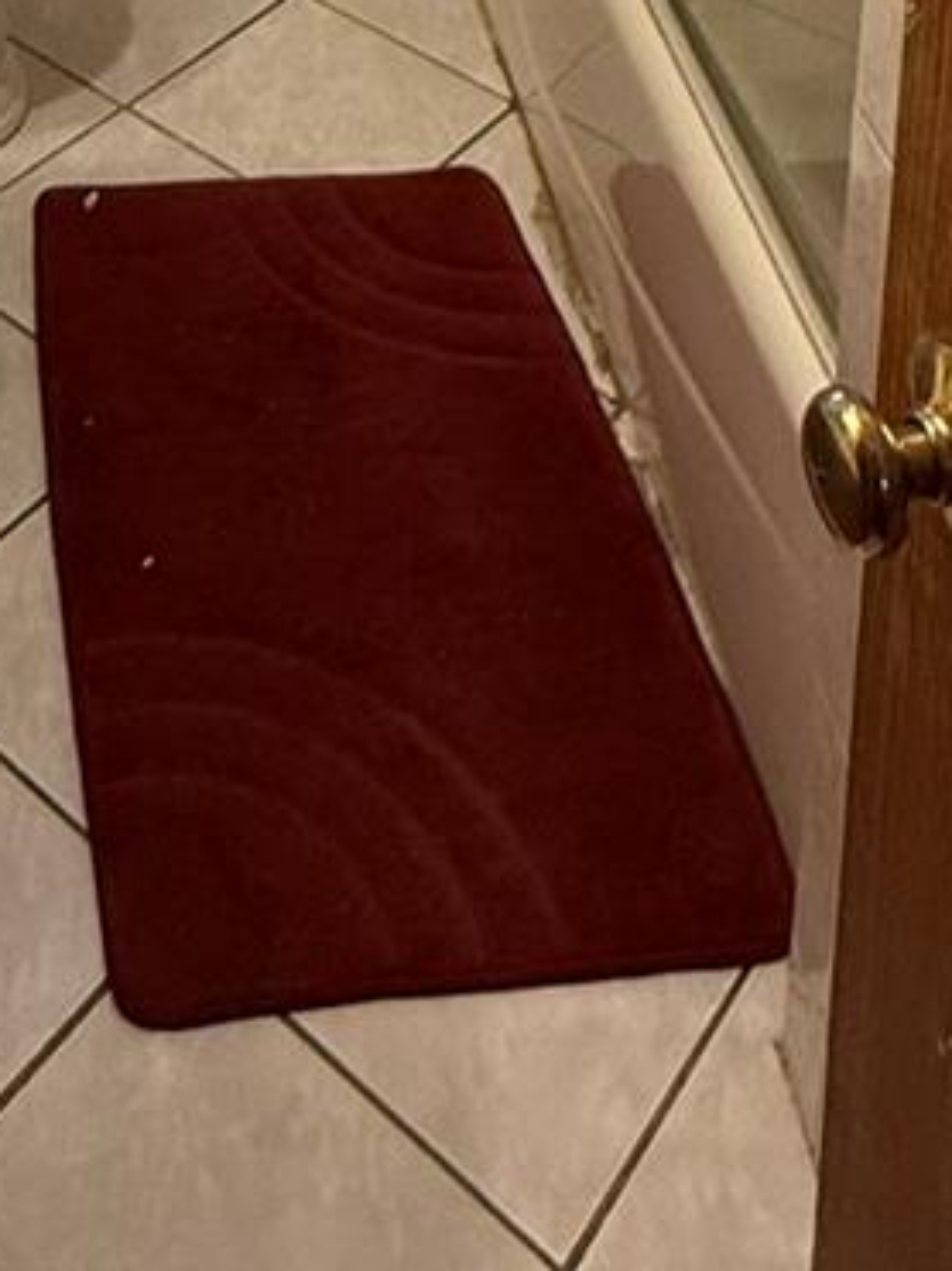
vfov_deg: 21.9
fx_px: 2128
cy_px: -973
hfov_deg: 24.8
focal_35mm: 58
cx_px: 199
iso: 250
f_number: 2.2
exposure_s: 1/120
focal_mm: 2.22
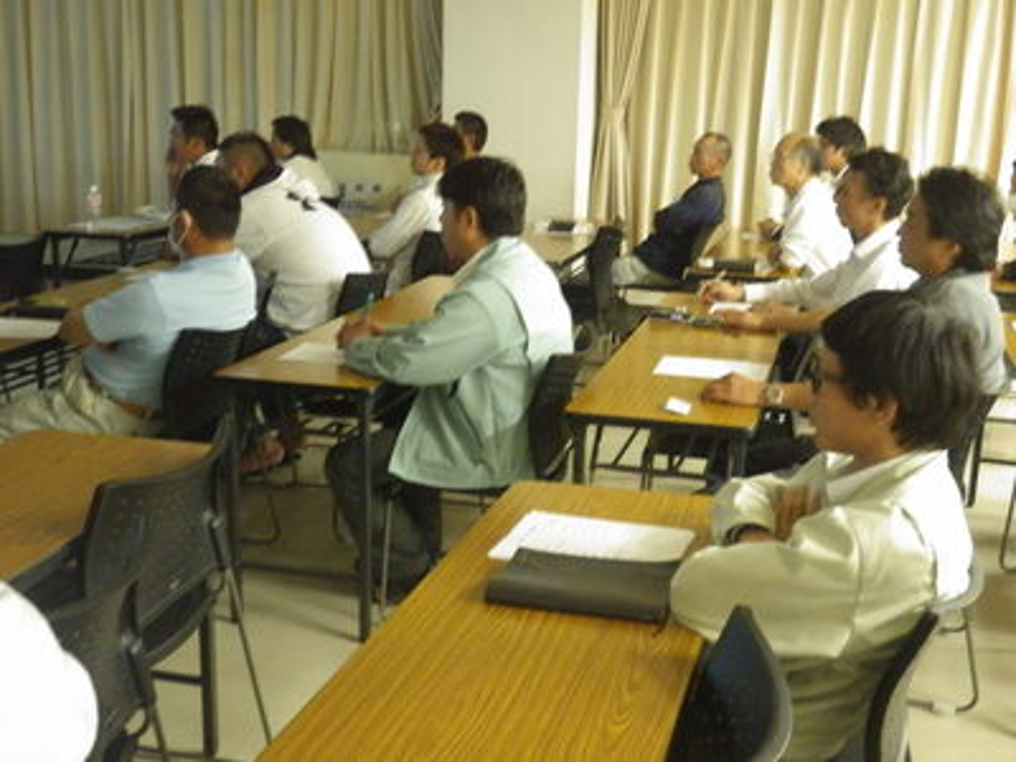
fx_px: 1233
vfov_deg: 34.3
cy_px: 381
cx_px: 508
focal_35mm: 42
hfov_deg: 44.8
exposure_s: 1/20
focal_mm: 7.5
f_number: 4.2
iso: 1600
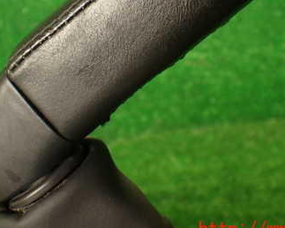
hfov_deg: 32.5
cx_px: 133
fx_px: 489
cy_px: 42
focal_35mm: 58
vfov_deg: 25.7
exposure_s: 1/30
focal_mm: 5.79
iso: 200
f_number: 2.4
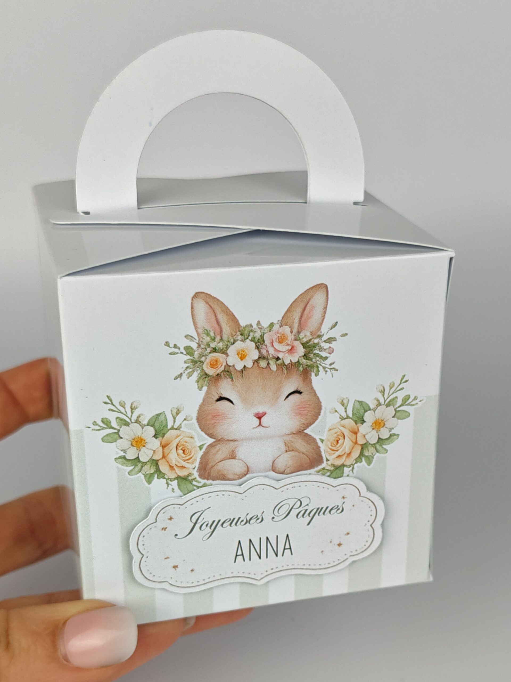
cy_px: 341
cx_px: 256
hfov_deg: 27.5
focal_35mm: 53
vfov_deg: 36.2
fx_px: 1043
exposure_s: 1/160
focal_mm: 5.4
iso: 50
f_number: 1.6
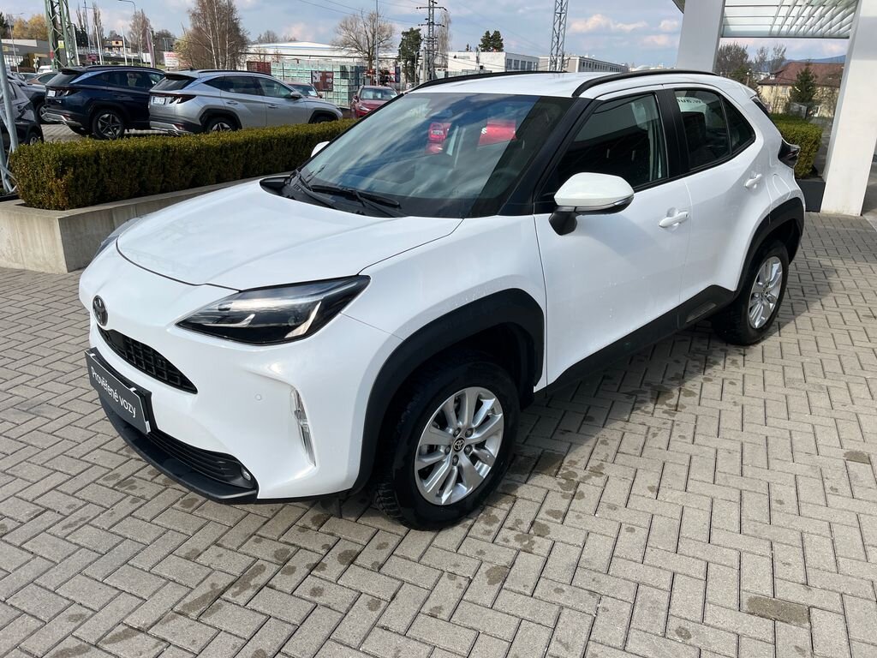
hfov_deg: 67.3
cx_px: 438
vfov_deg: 53.1
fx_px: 659
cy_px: 329
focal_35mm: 26
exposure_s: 1/3049
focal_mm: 5.1
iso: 50
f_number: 1.6
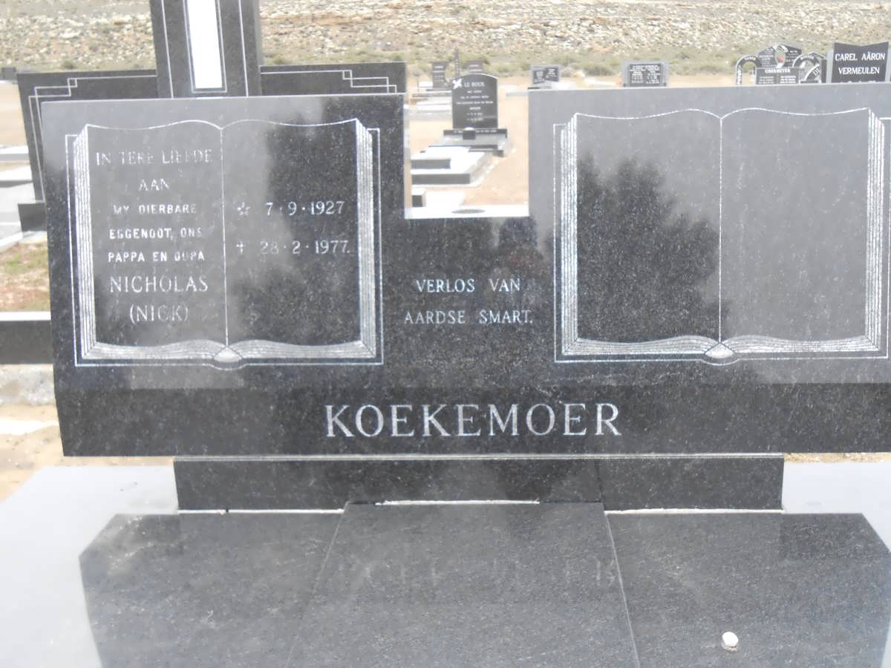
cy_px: 334
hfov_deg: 49.0
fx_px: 978
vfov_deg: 37.7
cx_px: 446
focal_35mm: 38
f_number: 4.2
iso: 200
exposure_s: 1/30
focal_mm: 6.8
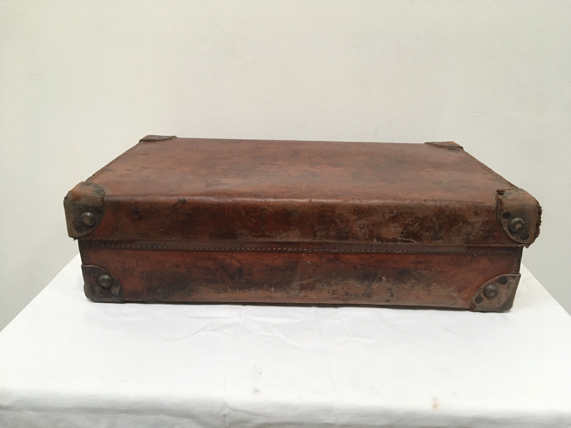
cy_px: 214
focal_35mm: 29
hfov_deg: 61.7
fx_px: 478
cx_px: 286
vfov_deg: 48.2
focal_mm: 4.15
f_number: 2.2
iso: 200
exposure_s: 1/33
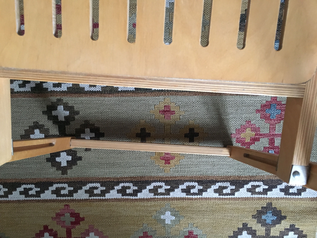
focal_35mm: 29
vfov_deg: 48.2
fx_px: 266
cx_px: 158
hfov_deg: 61.7
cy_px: 119
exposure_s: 1/17
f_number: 2.2
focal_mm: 4.15
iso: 400
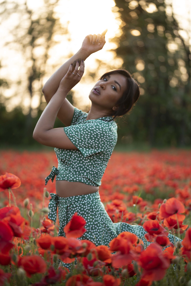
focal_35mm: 105
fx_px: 835
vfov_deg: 19.4
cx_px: 96
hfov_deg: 13.1
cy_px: 143
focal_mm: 105
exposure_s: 1/200
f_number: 3
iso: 100
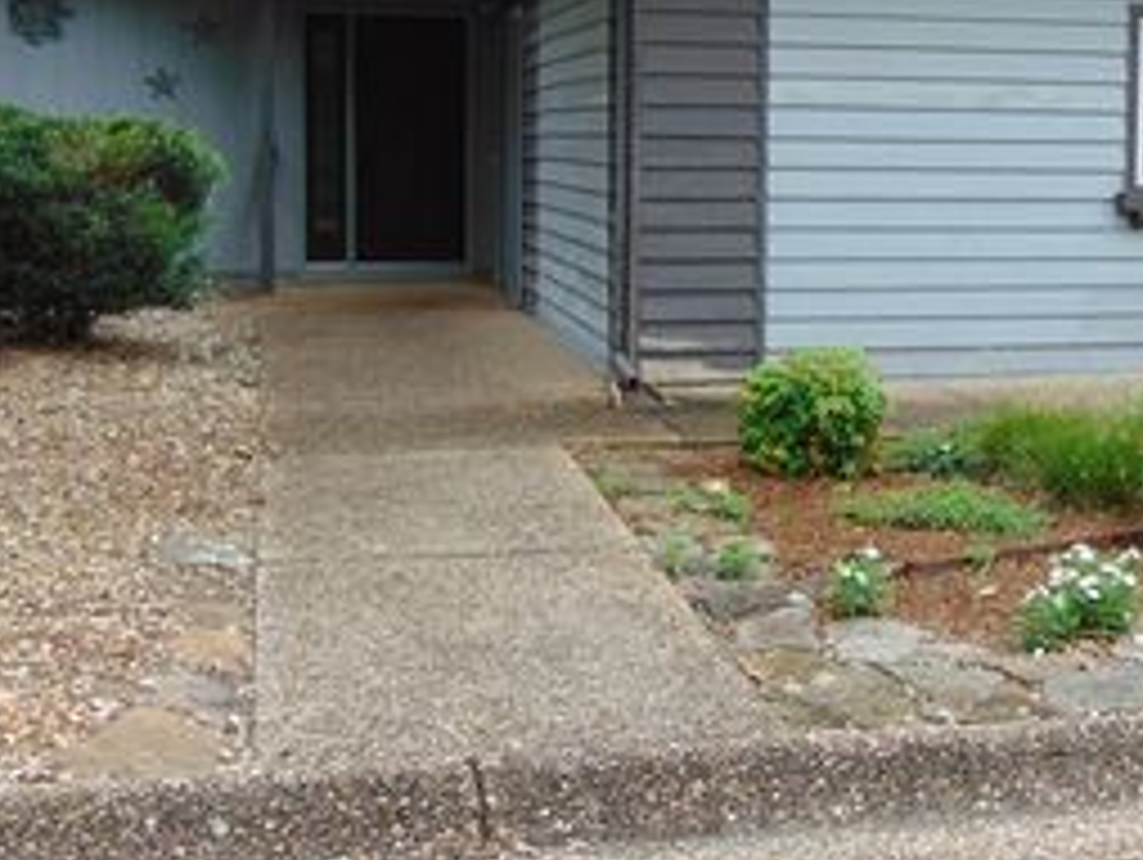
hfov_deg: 32.3
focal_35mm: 59
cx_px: 783
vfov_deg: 24.7
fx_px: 1950
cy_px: 254
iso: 80
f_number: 3.1
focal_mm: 5.4
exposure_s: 1/30
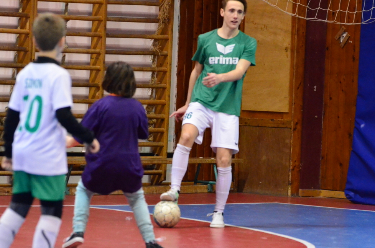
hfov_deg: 6.8
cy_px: 140
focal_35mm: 304
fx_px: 3156
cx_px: 215
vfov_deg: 4.5
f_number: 5
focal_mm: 165
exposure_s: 1/400
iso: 6400
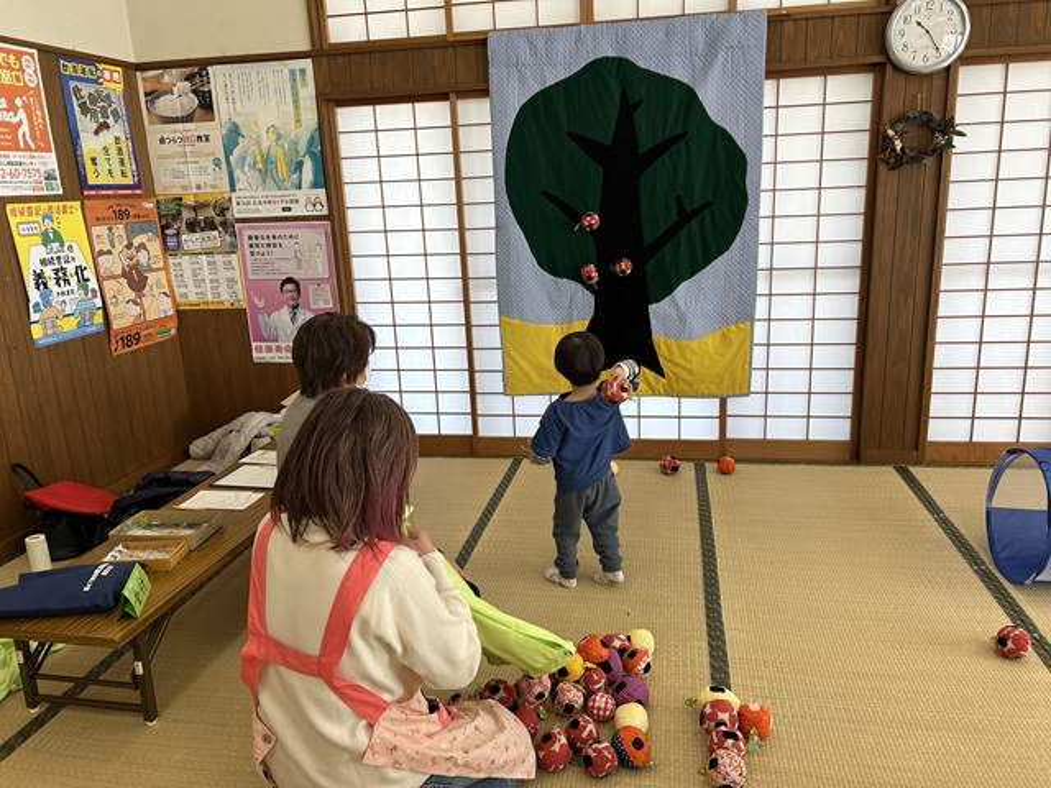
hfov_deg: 67.3
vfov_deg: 53.1
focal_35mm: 26
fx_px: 789
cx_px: 526
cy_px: 394
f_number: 1.5
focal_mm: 5.7
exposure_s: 1/253
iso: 40
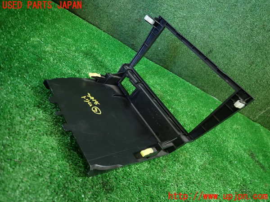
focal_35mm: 25
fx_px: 195
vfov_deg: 54.9
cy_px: 101
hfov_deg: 69.4
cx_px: 135
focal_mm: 4.5
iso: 250
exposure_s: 1/30
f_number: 2
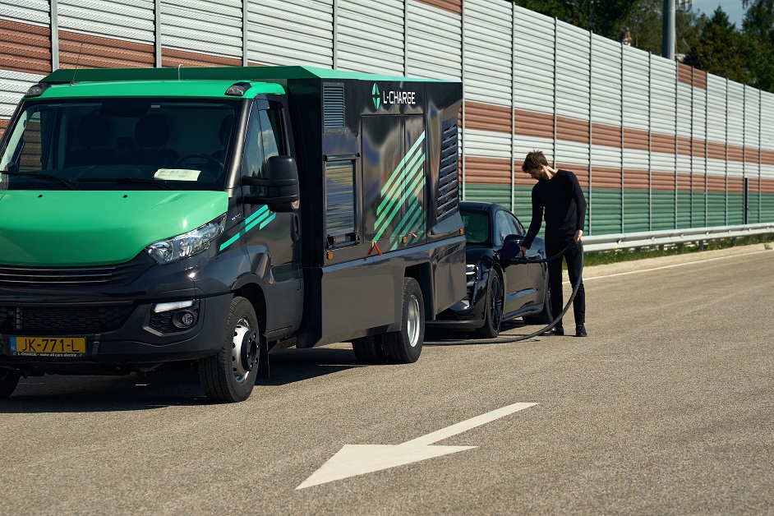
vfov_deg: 12.2
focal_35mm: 112
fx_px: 2408
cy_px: 258
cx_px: 387
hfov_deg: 18.3
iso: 200
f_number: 4
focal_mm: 75
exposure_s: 1/1250
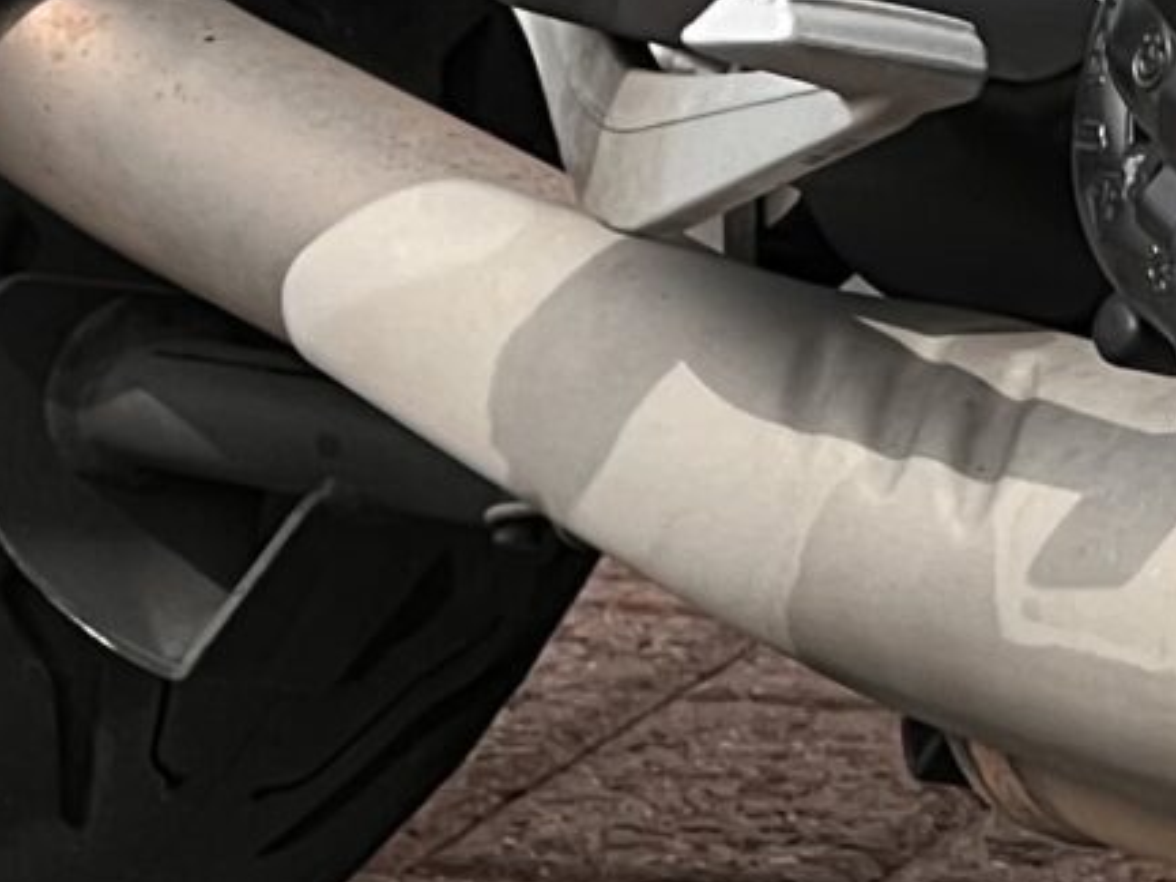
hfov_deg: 4.3
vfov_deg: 3.2
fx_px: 15492
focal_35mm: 456
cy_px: -800
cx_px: 1358
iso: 32
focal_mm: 9
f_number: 2.8
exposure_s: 1/344
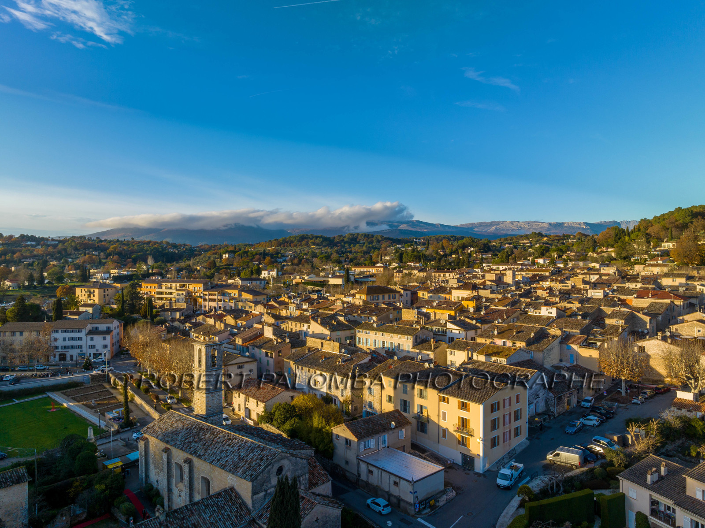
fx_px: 488
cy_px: 264
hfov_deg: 71.6
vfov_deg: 56.8
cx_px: 352
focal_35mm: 24
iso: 100
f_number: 11
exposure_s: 1/60
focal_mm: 12.3
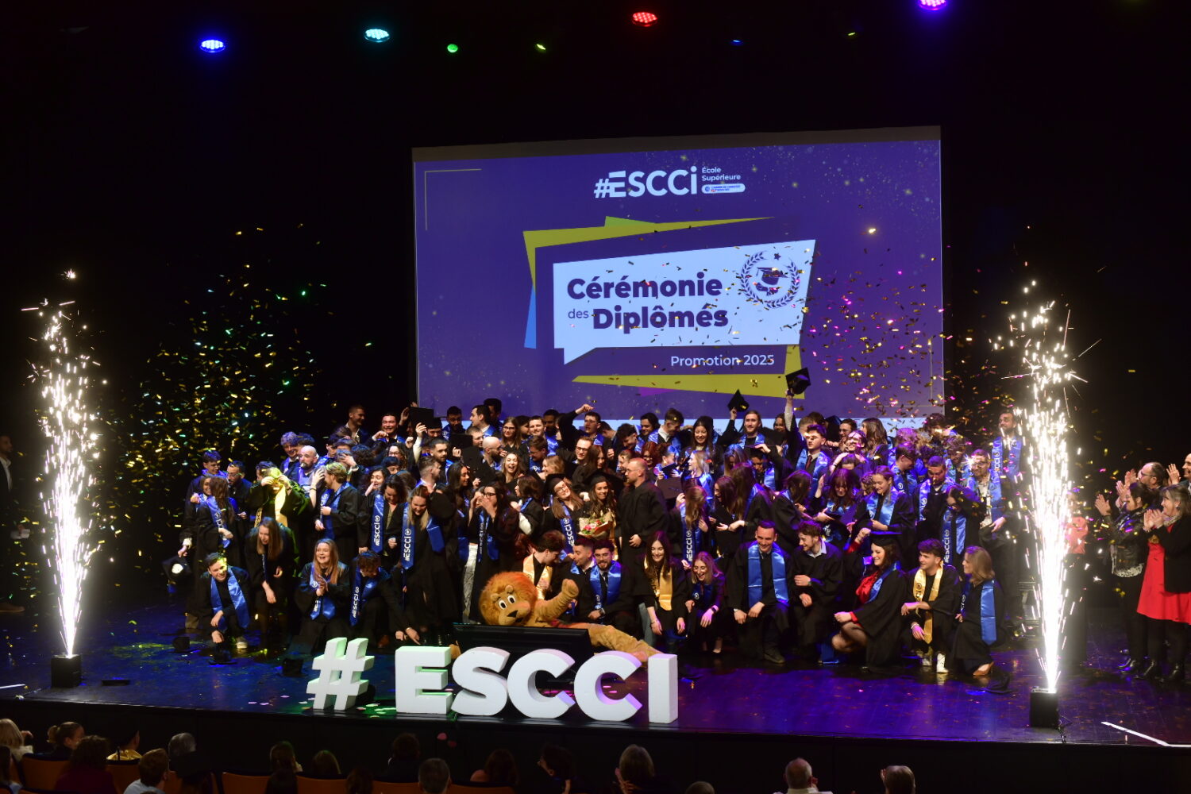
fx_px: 1654
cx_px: 596
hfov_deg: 39.6
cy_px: 397
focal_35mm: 50
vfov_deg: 27.0
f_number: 4
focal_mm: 50
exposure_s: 1/80
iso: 450
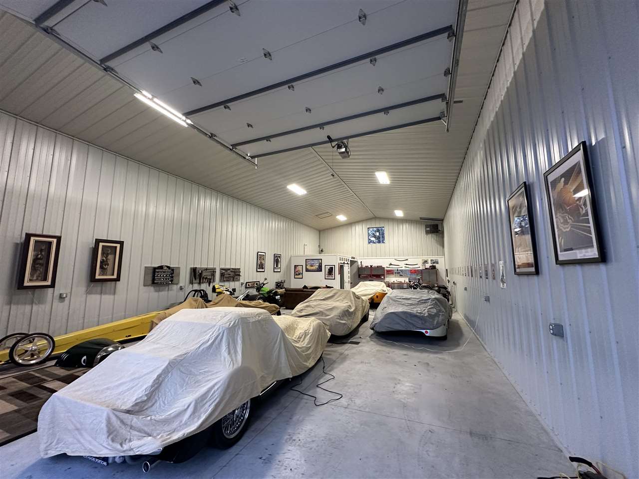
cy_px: 240
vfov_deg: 85.7
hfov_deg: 102.1
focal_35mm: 14
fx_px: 258
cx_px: 320
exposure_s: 1/120
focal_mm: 2.22
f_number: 2.2
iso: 250
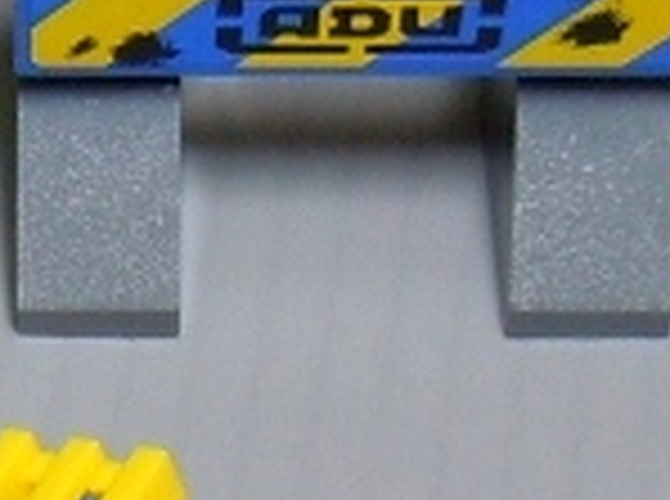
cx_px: -166
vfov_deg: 10.6
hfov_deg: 13.9
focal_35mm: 138
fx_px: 2665
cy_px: 459
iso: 200
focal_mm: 5.4
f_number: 3.5
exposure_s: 1/30
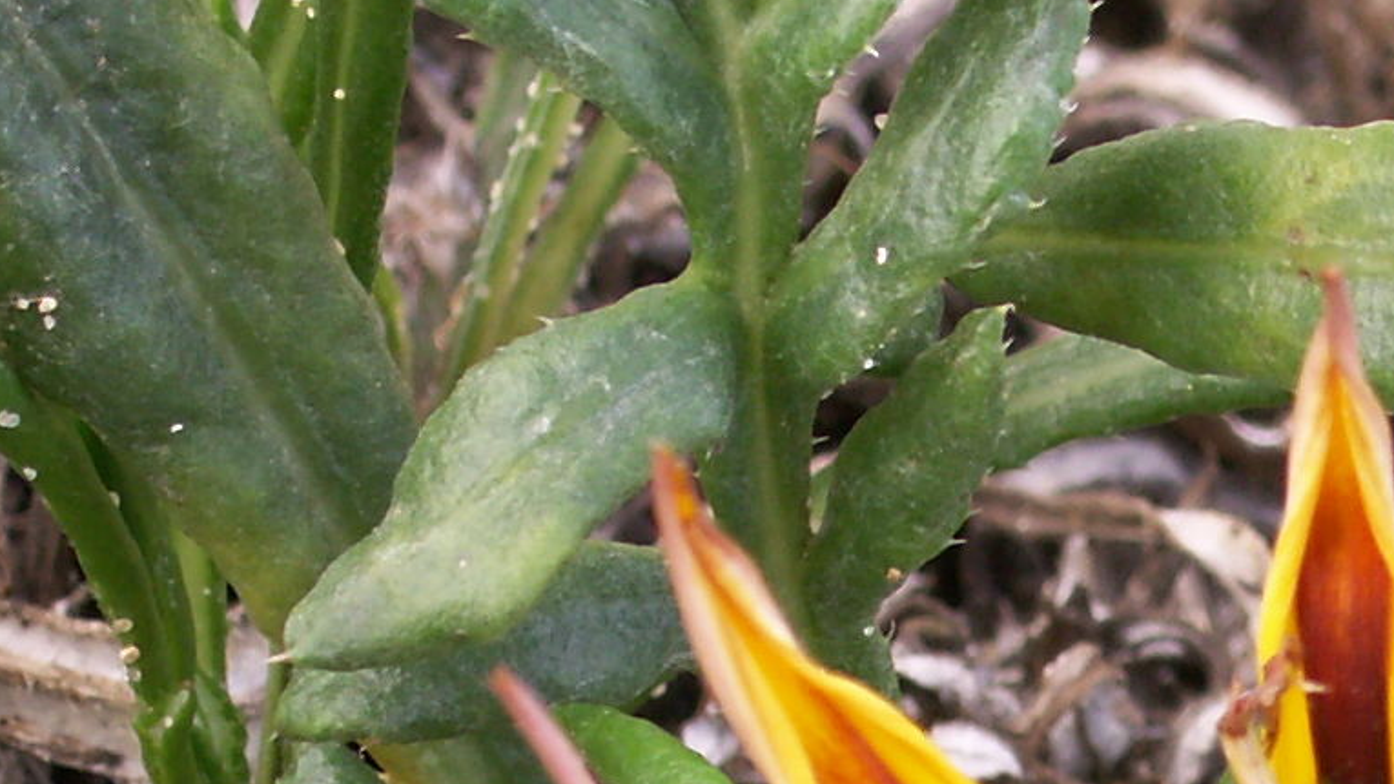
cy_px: 1158
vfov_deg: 7.5
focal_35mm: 159
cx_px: 1429
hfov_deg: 13.3
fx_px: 5876
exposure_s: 1/60
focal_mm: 10.3
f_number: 4
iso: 50
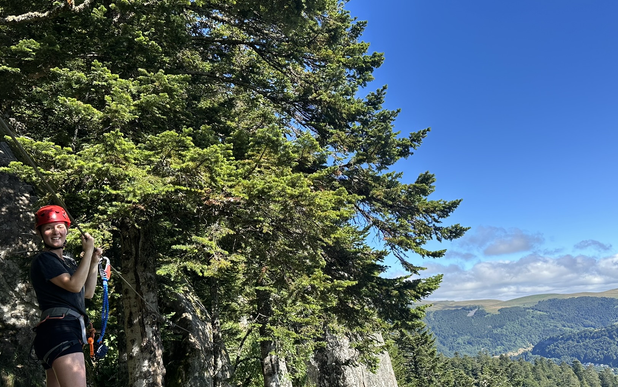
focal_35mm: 32
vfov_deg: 39.2
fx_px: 539
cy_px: 236
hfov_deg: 59.6
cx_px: 304
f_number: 1.78
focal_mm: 6.86
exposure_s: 1/1845
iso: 80
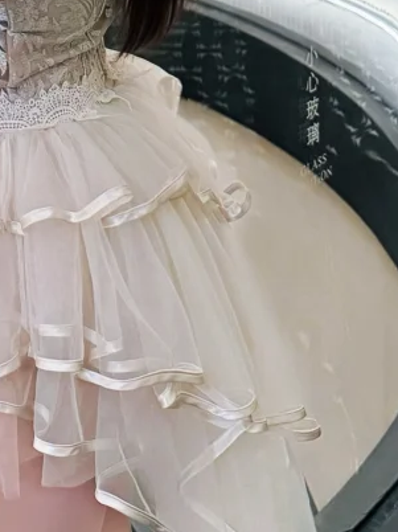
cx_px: -30
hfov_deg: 16.7
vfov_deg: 20.2
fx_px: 1320
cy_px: -216
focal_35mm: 86
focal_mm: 6.76
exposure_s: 1/100
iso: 200
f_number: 1.78
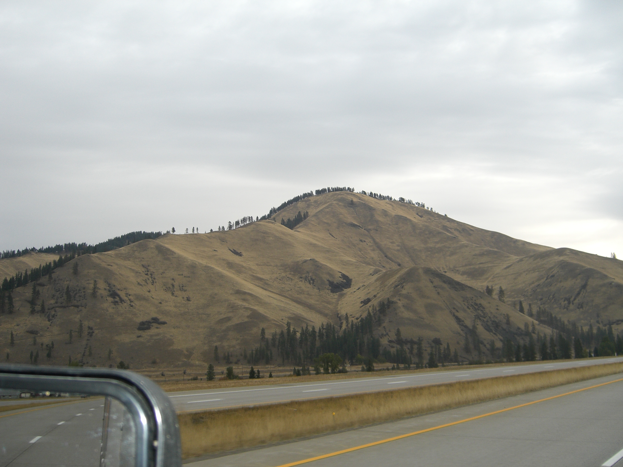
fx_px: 684
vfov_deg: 37.7
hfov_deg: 49.0
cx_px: 312
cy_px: 234
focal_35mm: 38
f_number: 2.8
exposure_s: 1/200
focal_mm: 7.9
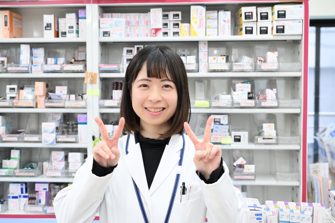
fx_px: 409
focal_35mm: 44
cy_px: 112
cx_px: 168
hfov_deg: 44.5
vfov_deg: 30.5
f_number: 4
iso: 720
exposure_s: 1/125
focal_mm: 44
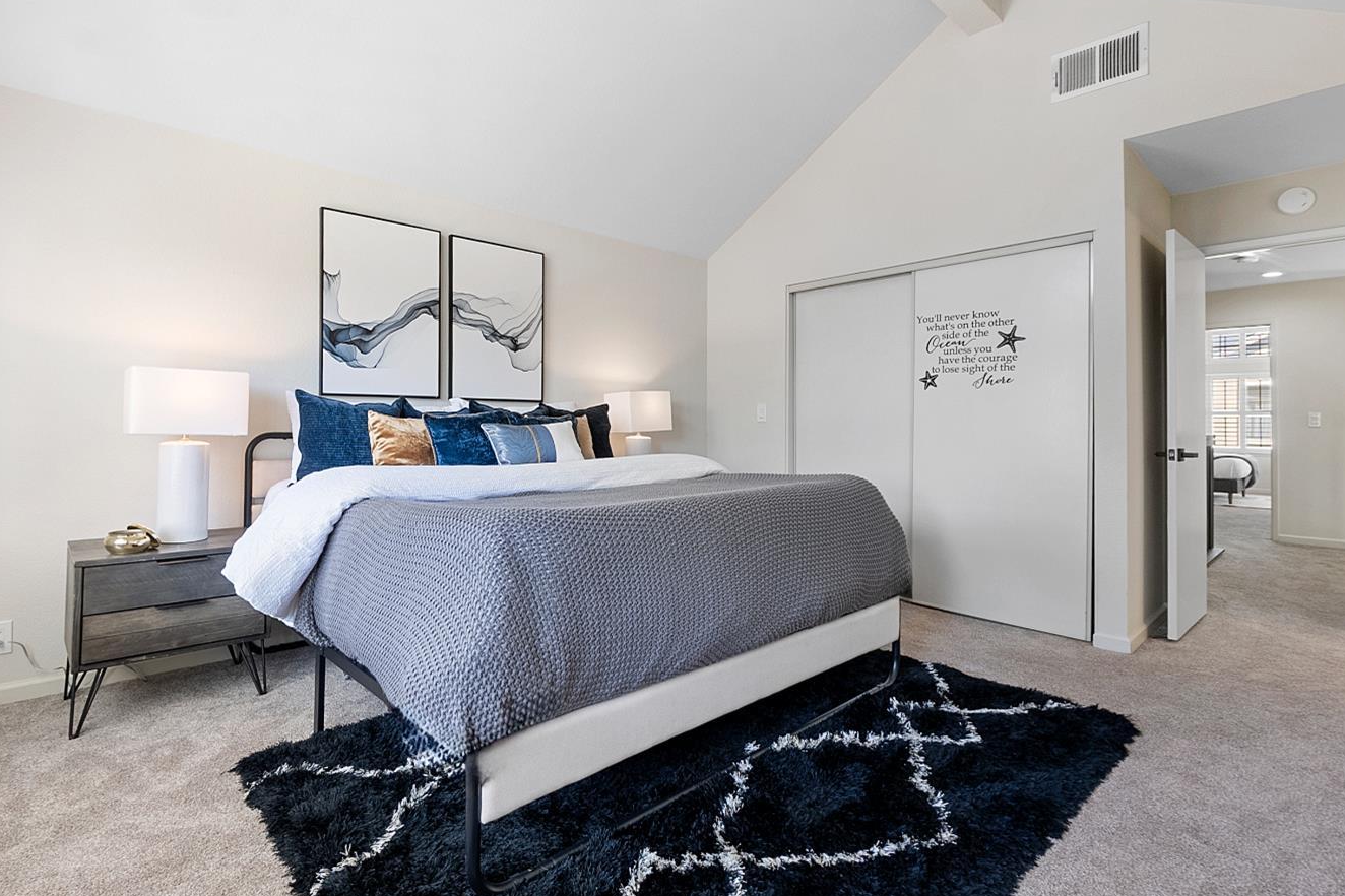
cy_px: 467
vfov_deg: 70.4
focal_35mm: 17
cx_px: 642
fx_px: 635
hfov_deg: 93.2
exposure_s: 1/2.5
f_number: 9
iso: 200
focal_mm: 10
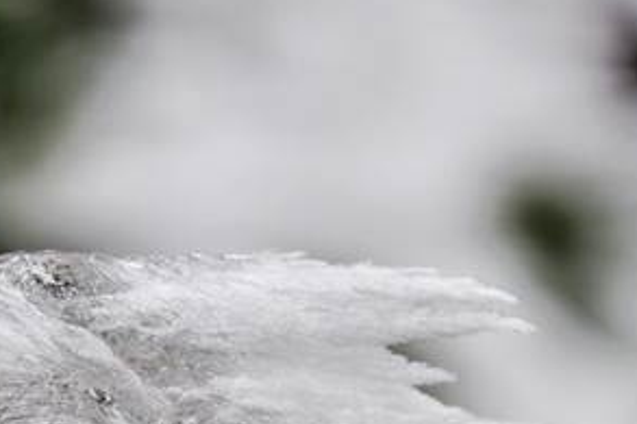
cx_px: 322
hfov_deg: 5.6
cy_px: 460
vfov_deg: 3.7
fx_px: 6508
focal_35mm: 368
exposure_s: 1/200
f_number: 7.1
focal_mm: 90
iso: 200
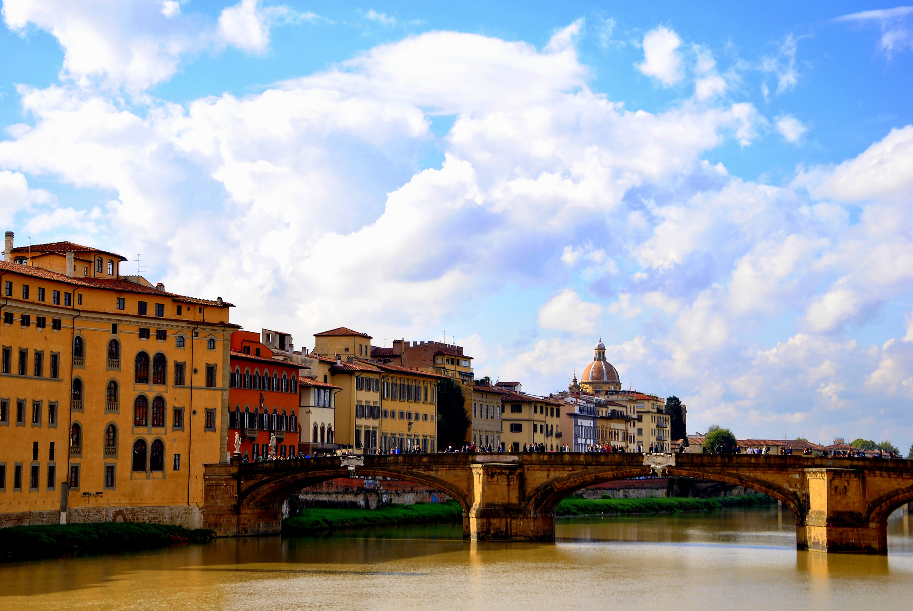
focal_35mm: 75
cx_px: 456
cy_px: 306
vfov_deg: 18.2
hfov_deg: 27.0
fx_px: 1904
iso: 200
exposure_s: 1/400
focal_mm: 50
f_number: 9
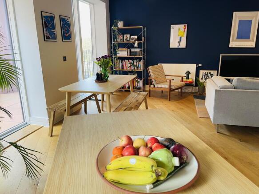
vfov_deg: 54.9
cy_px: 97
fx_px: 187
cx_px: 130
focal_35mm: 25
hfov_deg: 69.4
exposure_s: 1/50
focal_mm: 5.1
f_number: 1.6
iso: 80
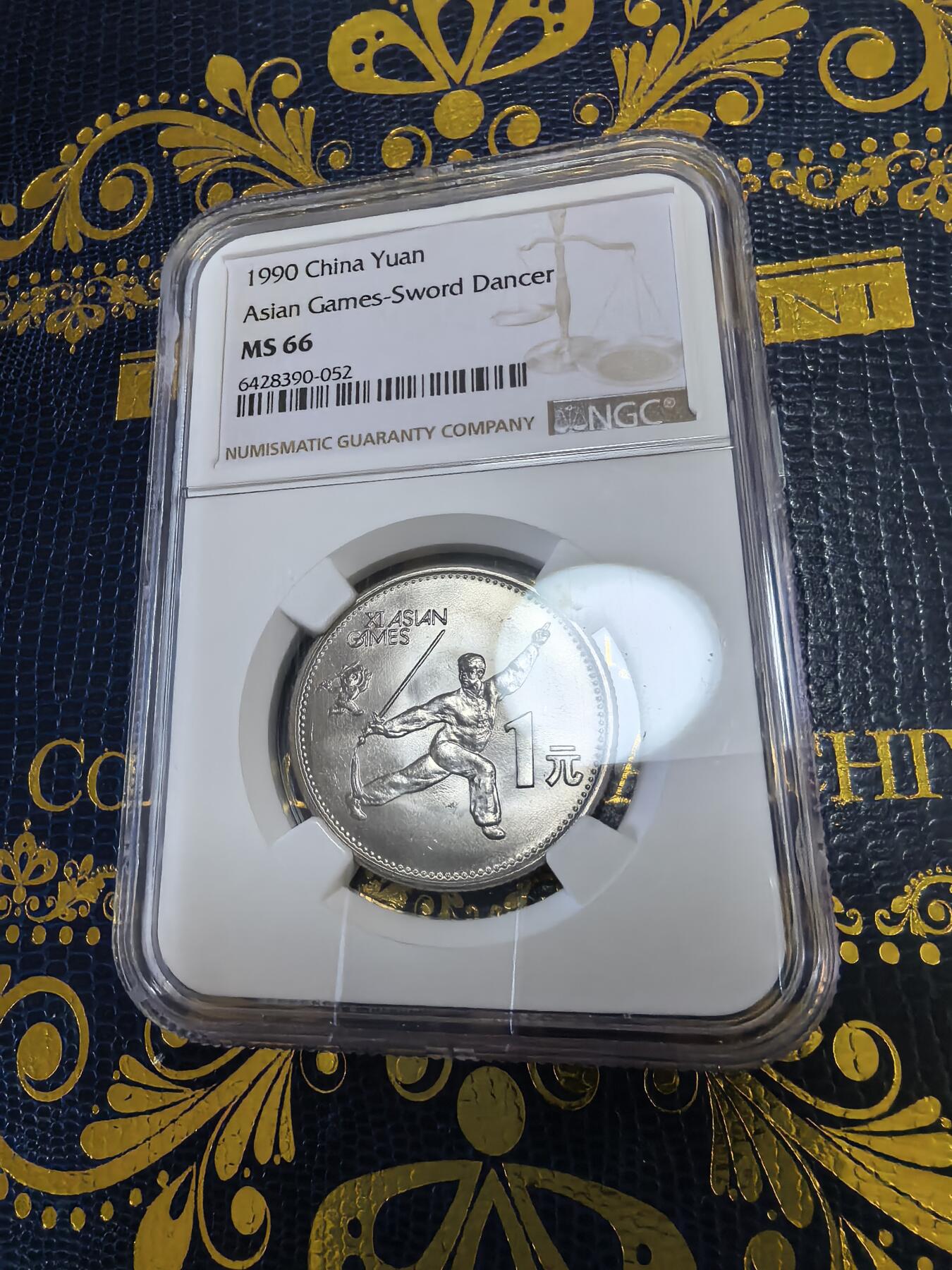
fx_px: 880
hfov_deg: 56.8
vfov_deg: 71.6
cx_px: 476
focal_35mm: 24
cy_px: 635
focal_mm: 1.68
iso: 200
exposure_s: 1/100
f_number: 2.2
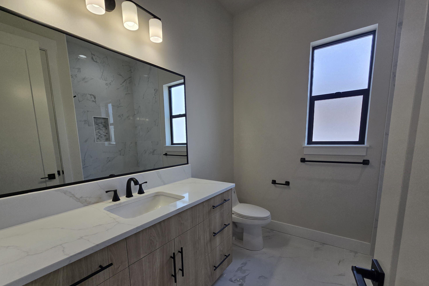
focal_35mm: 14
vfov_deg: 80.6
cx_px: 209
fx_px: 167
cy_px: 165
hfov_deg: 104.2
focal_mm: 2.2
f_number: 2.2
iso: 50
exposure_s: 1/262
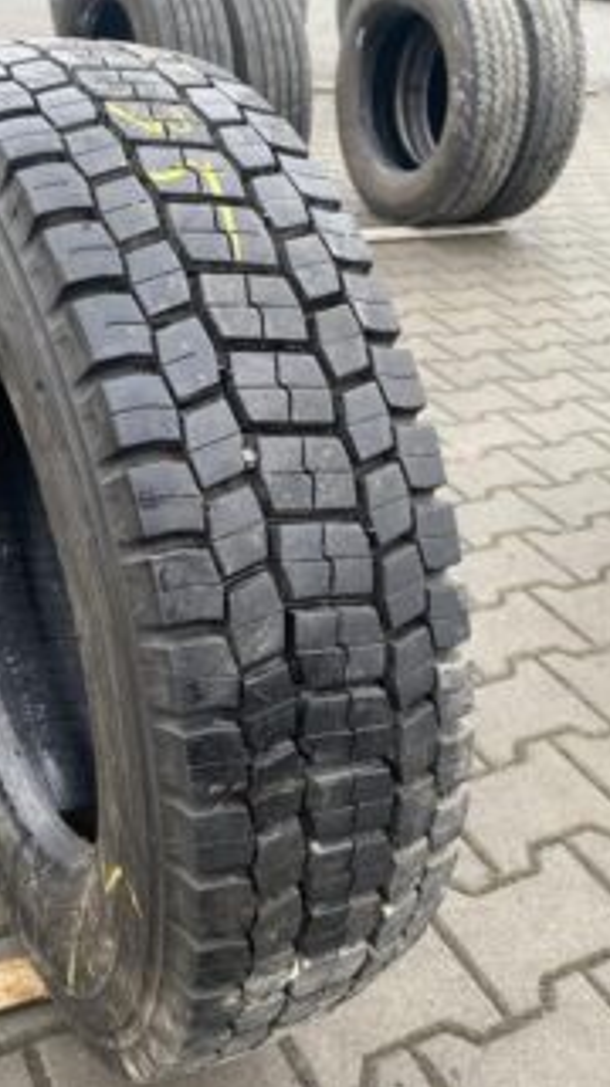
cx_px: 291
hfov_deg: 31.1
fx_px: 1095
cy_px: 544
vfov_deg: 52.8
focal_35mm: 38
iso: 125
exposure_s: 1/116
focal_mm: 4.25
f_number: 1.8
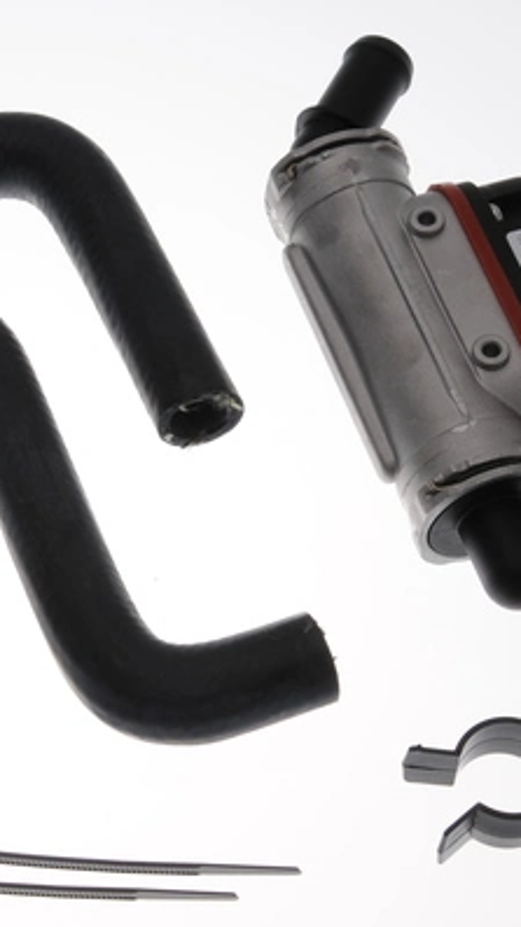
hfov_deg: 10.6
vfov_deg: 18.8
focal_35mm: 114
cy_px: 464
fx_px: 2803
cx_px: 119
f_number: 18
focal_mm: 48
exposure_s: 1/125
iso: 200
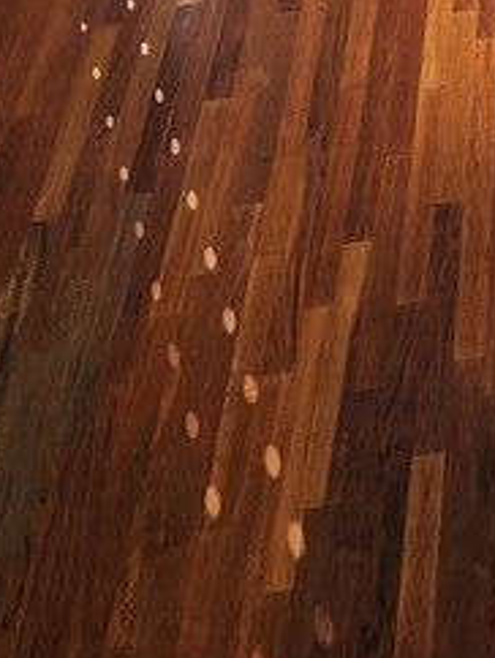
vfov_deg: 18.5
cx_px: 723
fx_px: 1047
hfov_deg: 22.3
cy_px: -704
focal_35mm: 55
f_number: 2.2
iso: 80
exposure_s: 1/120
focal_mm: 2.2
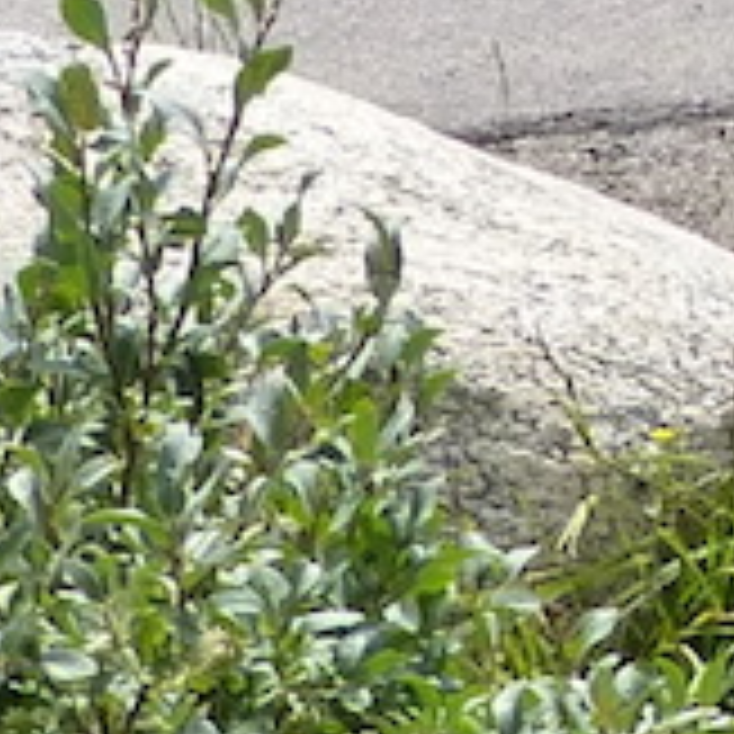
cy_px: -1391
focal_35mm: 278
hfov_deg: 6.1
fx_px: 6669
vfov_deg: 5.9
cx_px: 1716
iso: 160
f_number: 3.9
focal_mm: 6.9
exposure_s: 1/640
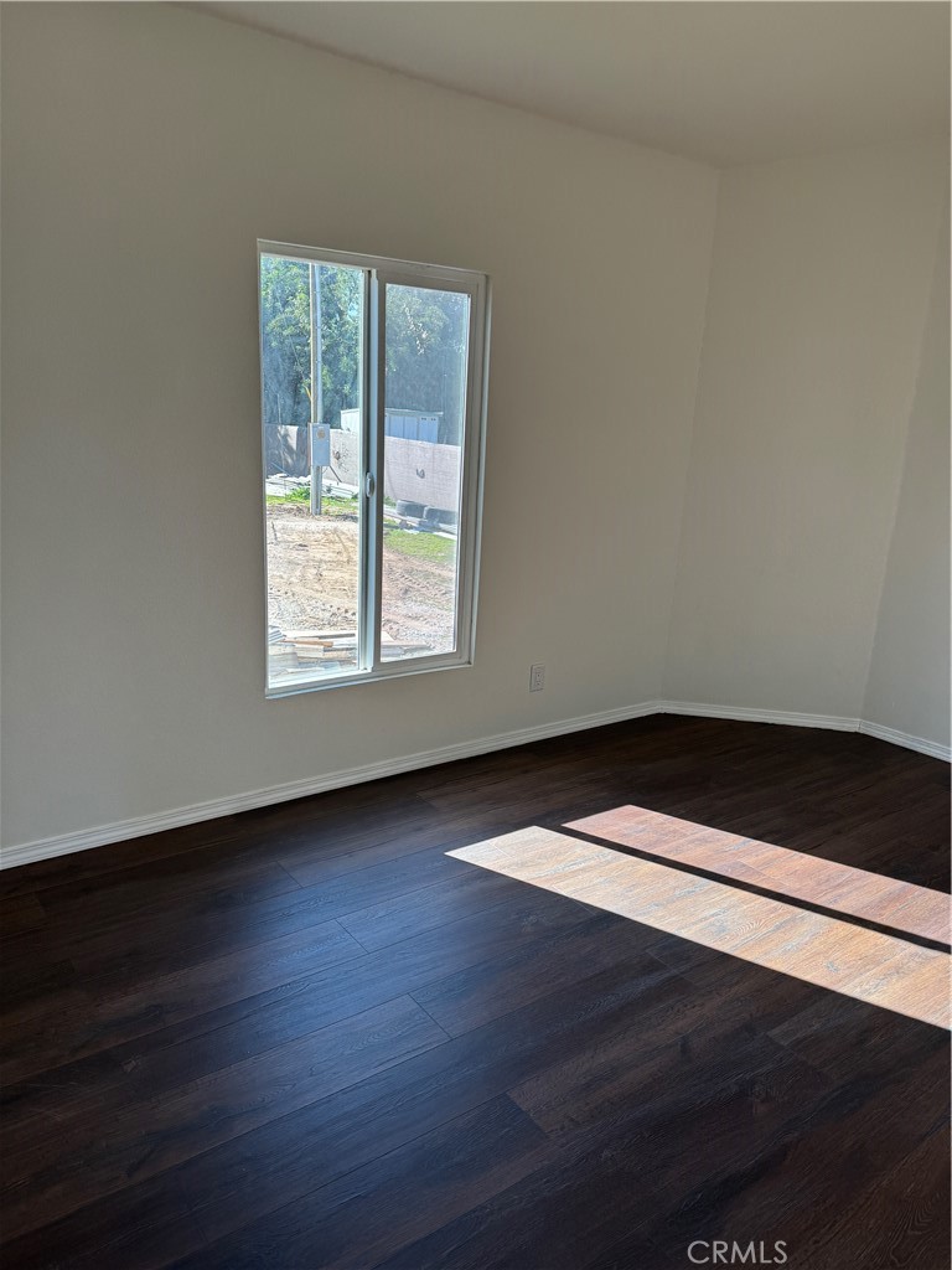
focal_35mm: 24
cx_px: 476
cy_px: 635
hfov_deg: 56.8
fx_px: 880
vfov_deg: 71.6
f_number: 1.78
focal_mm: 6.76
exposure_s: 1/258
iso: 64
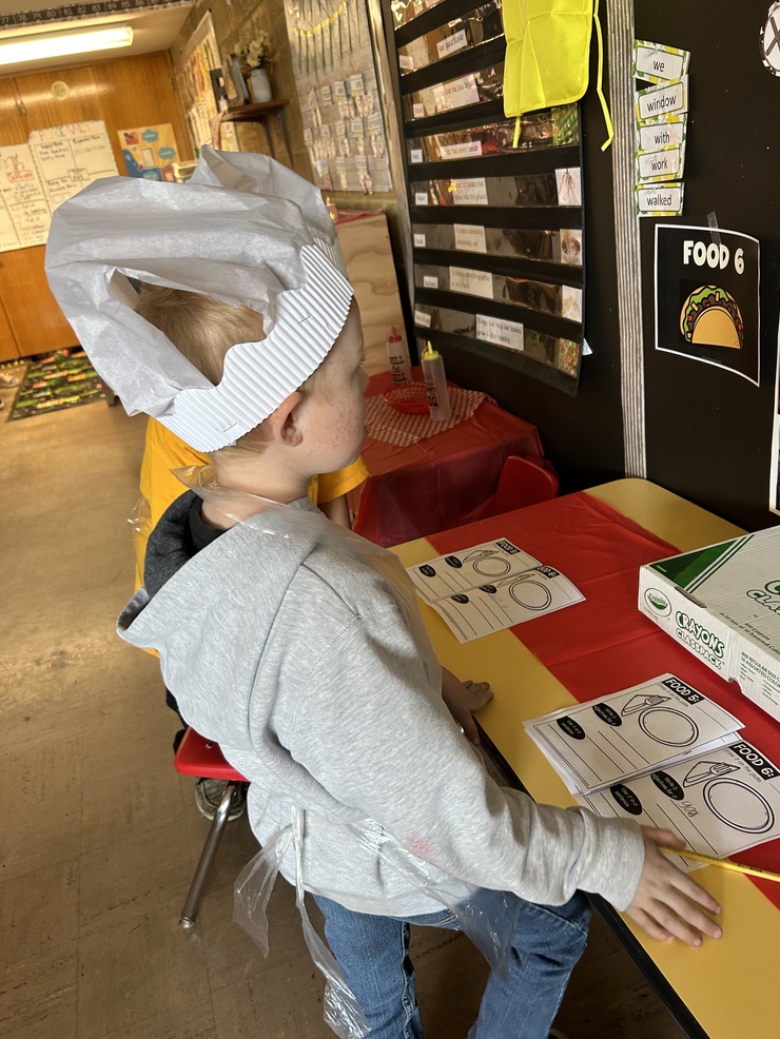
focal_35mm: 27
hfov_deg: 51.4
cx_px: 390
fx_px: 811
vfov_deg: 65.3
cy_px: 527
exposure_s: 1/60
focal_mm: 5.7
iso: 125
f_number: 1.5
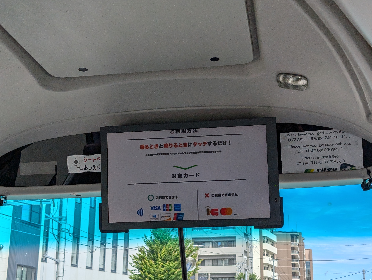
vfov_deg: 29.7
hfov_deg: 38.9
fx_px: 527
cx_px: 186
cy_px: 140
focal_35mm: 49
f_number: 1.68
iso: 20
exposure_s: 1/649
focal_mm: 6.9
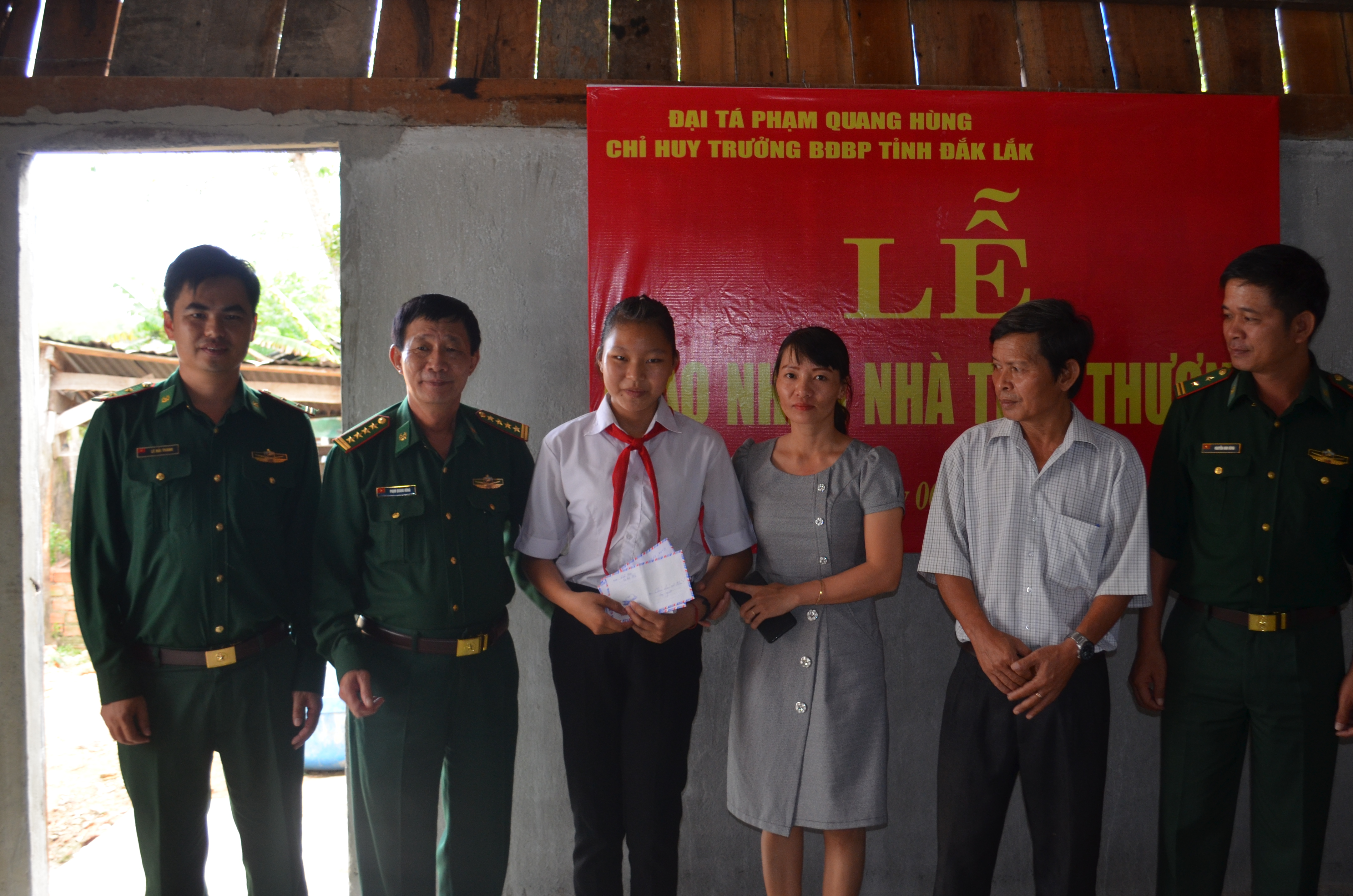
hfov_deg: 47.4
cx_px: 759
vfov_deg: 32.5
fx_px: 1538
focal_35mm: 41
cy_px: 426
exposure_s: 1/80
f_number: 4
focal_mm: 24
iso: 400
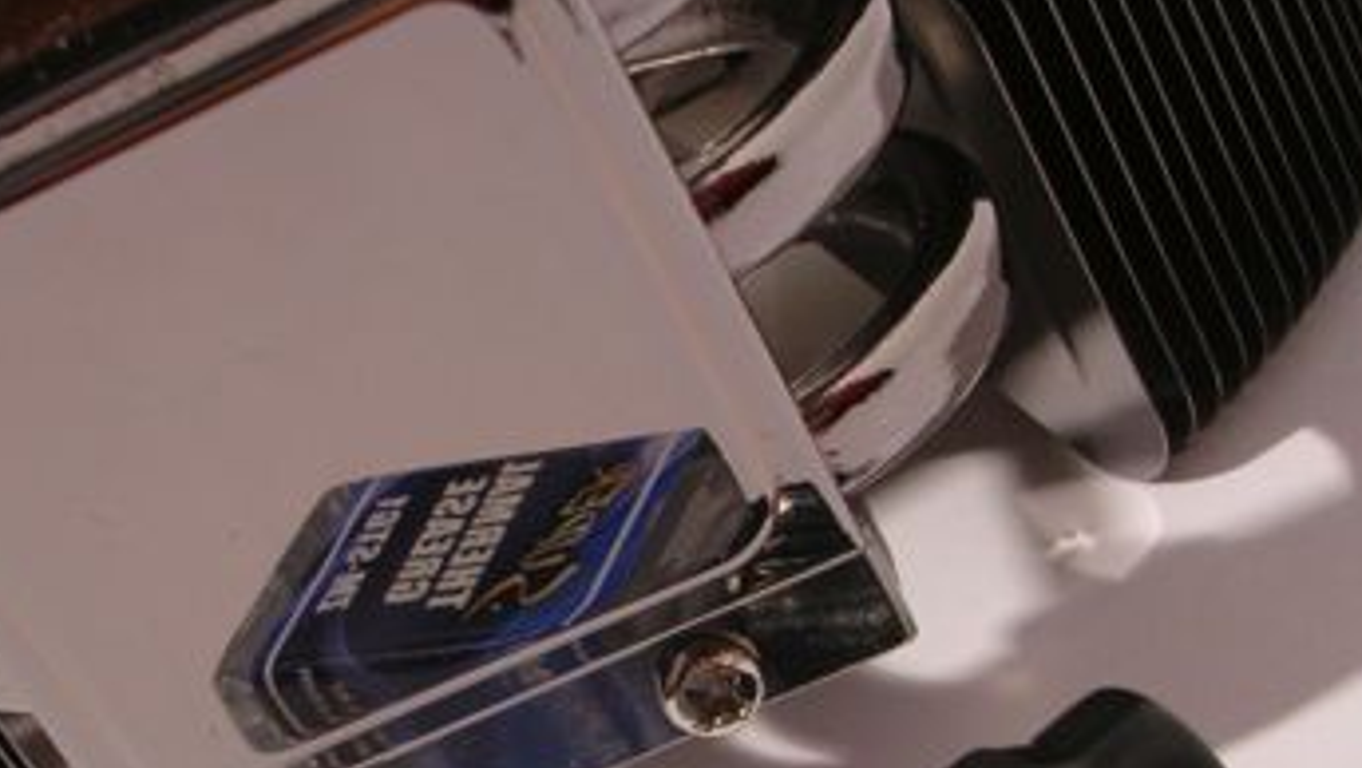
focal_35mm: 93
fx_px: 3361
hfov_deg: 22.8
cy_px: 748
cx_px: 459
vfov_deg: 12.9
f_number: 3.1
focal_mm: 7.5
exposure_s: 1/33.6
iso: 50
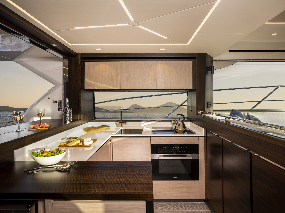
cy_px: 106
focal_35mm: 16
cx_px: 142
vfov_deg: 78.1
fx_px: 132
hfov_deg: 94.5
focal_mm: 21
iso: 200
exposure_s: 1/90
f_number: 8
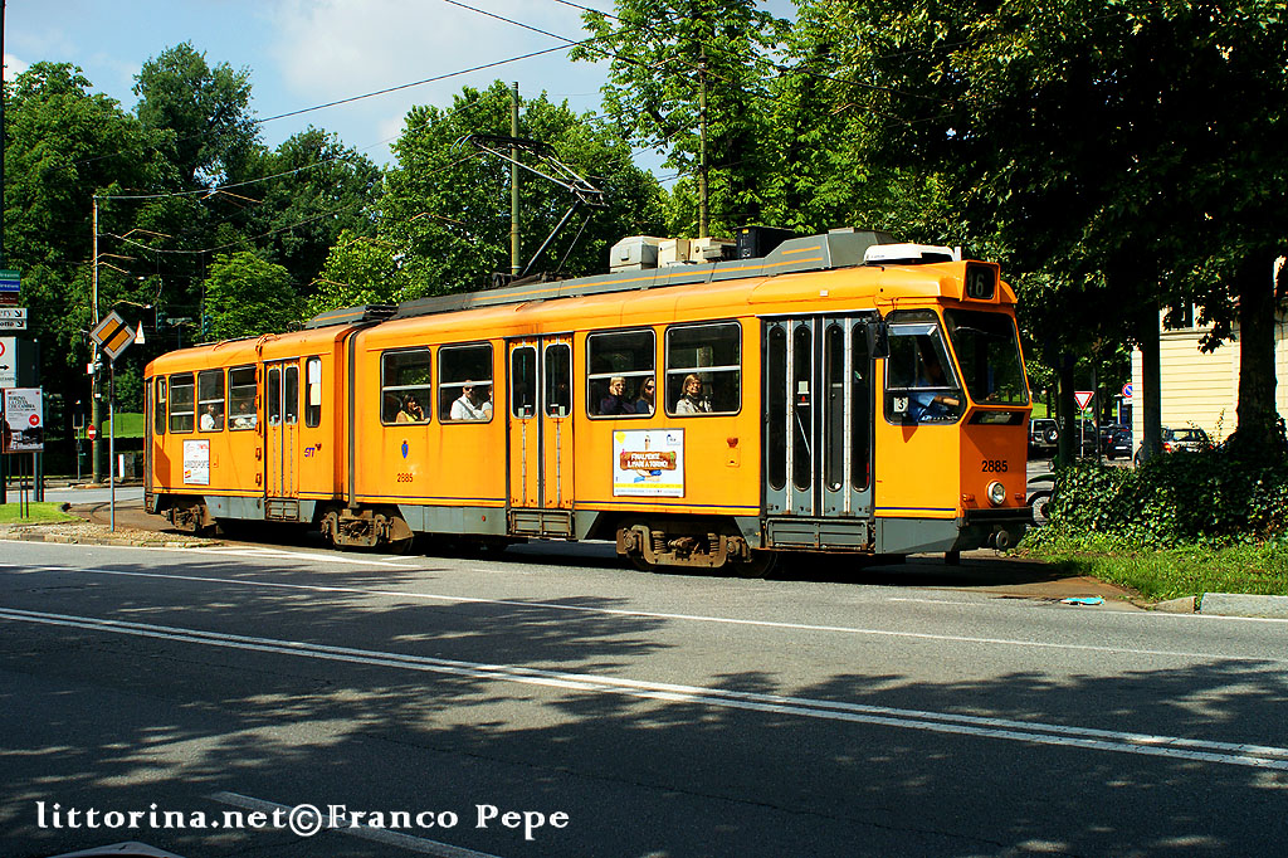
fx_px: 1609
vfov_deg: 29.8
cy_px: 429
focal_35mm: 45
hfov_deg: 43.6
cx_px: 644
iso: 200
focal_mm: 30
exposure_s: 1/640
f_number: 6.3
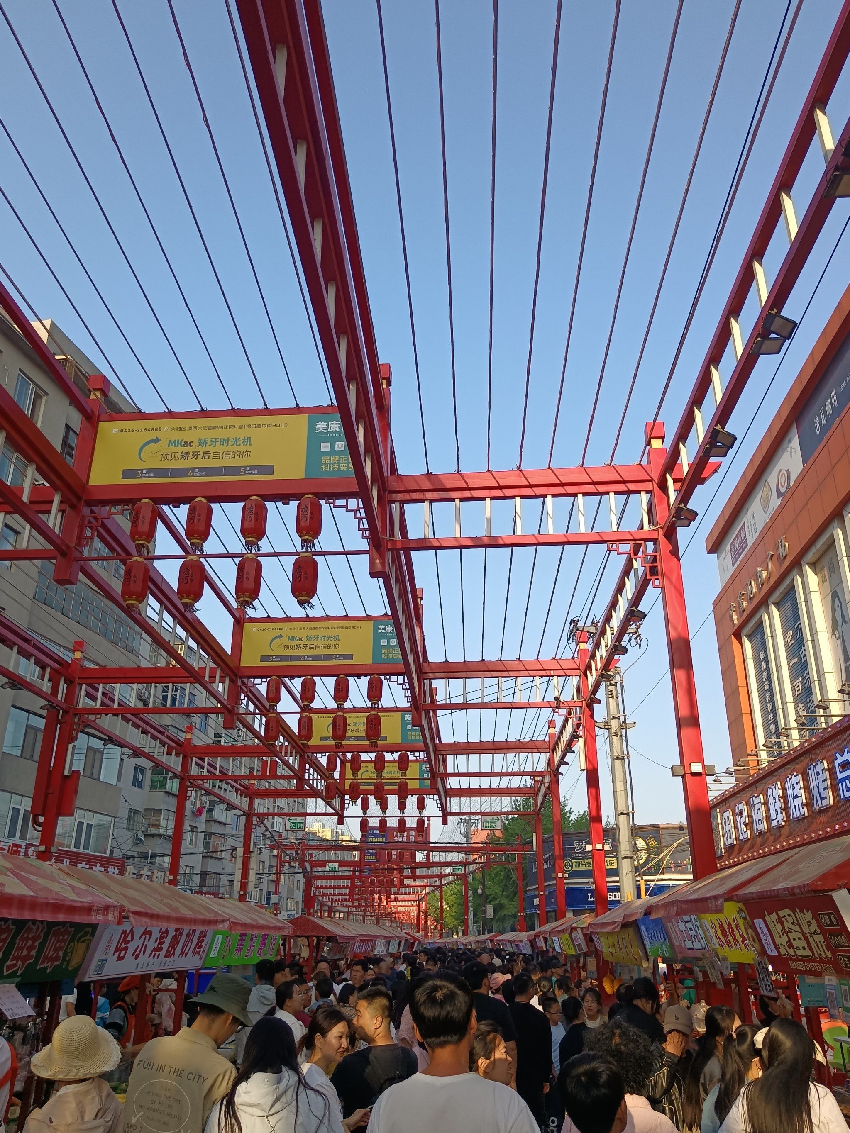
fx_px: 884
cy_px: 566
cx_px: 425
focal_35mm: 27
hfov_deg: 51.4
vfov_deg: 65.3
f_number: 1.9
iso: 179
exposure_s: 1/909
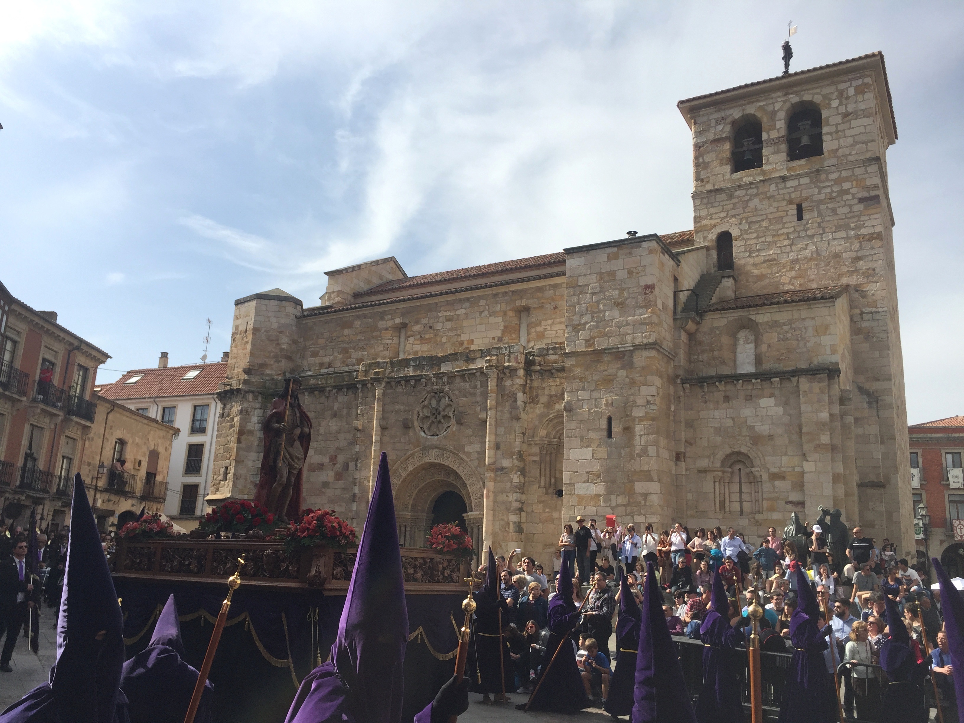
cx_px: 482
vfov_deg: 48.2
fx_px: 808
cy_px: 362
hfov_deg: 61.7
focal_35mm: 29
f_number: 2.2
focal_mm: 4.15
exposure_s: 1/2326
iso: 32
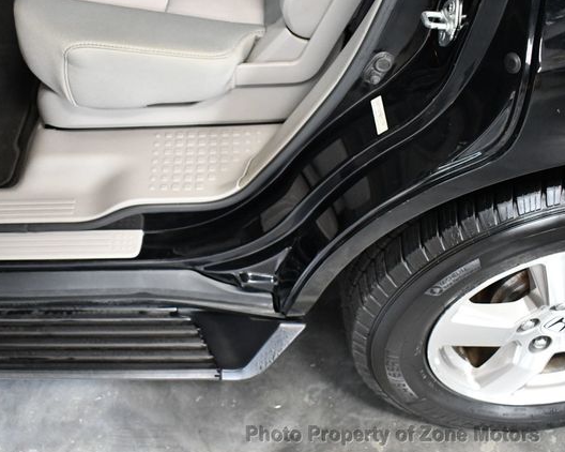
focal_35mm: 41
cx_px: 233
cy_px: 226
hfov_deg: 44.6
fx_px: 685
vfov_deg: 36.5
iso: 3200
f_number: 3.5
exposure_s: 1/125
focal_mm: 18
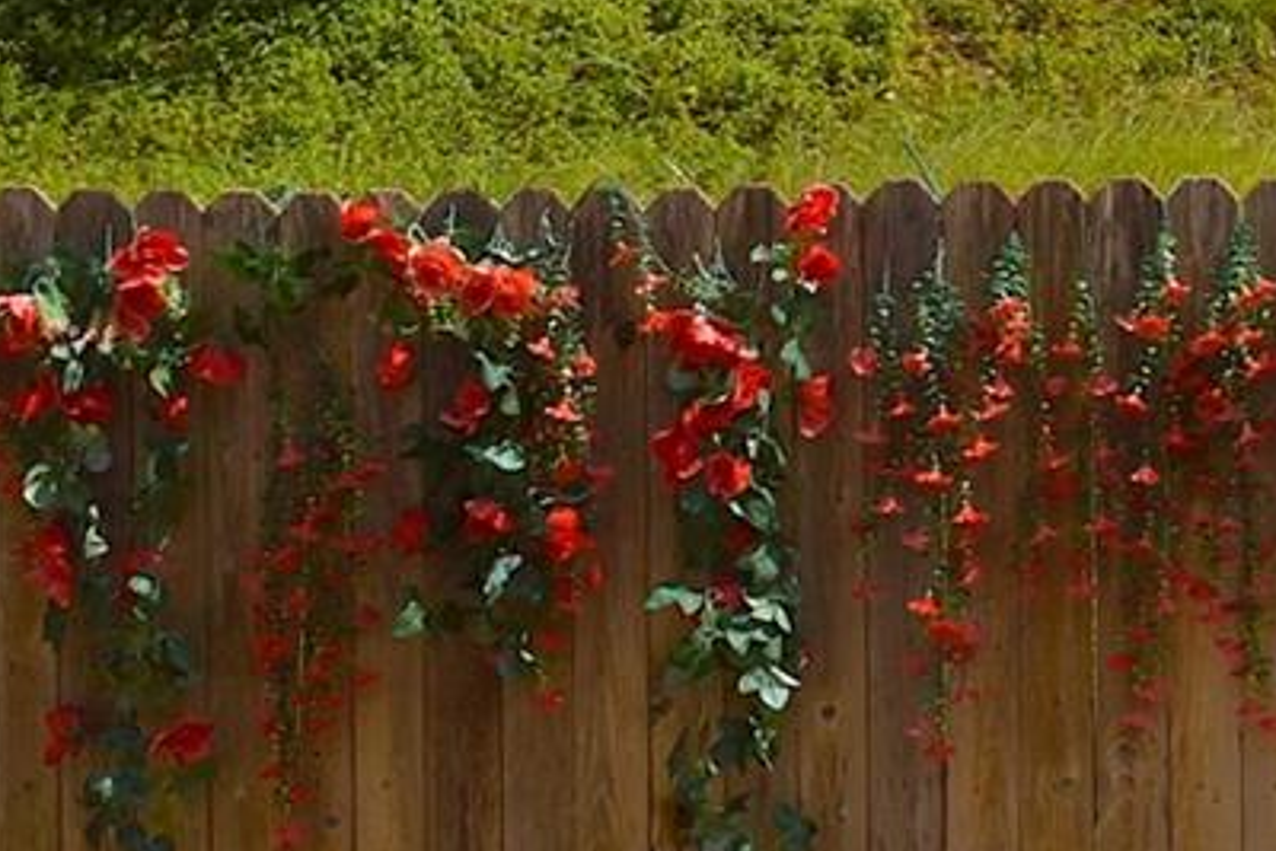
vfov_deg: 7.9
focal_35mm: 169
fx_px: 5992
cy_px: -566
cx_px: 1719
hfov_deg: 11.8
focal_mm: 22
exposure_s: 1/200
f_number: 10
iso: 100
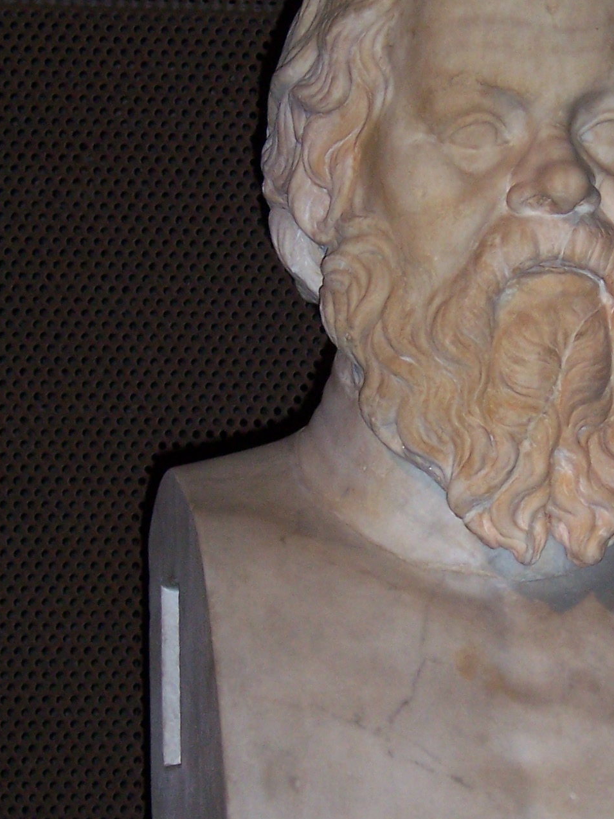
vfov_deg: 9.8
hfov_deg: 7.4
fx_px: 4755
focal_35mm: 201
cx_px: 521
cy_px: 453
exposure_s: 1/90
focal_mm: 16.6
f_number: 4.9
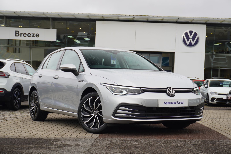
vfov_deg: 21.5
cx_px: 116
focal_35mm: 63
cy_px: 77
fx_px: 404
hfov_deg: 31.9
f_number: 6.3
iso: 100
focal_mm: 42
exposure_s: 1/80
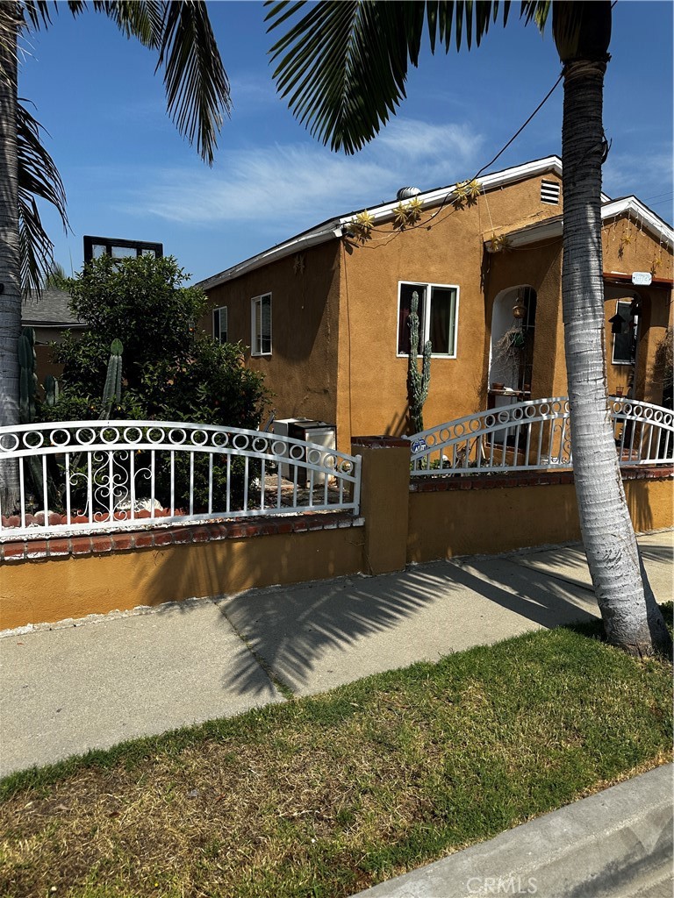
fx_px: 623
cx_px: 337
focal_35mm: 24
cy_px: 449
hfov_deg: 56.8
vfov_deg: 71.6
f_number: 1.78
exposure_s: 1/5848
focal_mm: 6.86
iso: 80
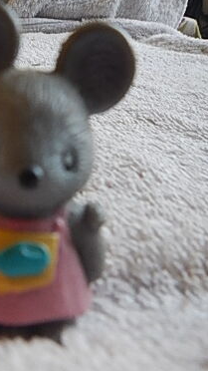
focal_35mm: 41
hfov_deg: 28.1
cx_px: 30
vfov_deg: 49.1
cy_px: 222
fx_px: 402
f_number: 3.9
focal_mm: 5
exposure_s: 1/30
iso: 250
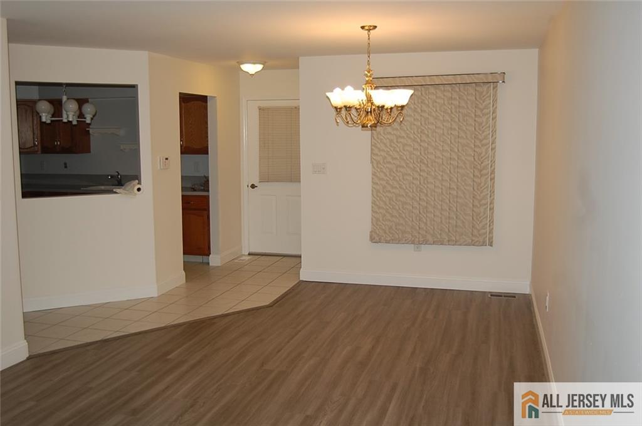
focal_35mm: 34
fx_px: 614
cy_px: 213
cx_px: 321
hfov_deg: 55.2
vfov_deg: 38.3
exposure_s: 1/60
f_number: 3.8
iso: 200
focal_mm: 23
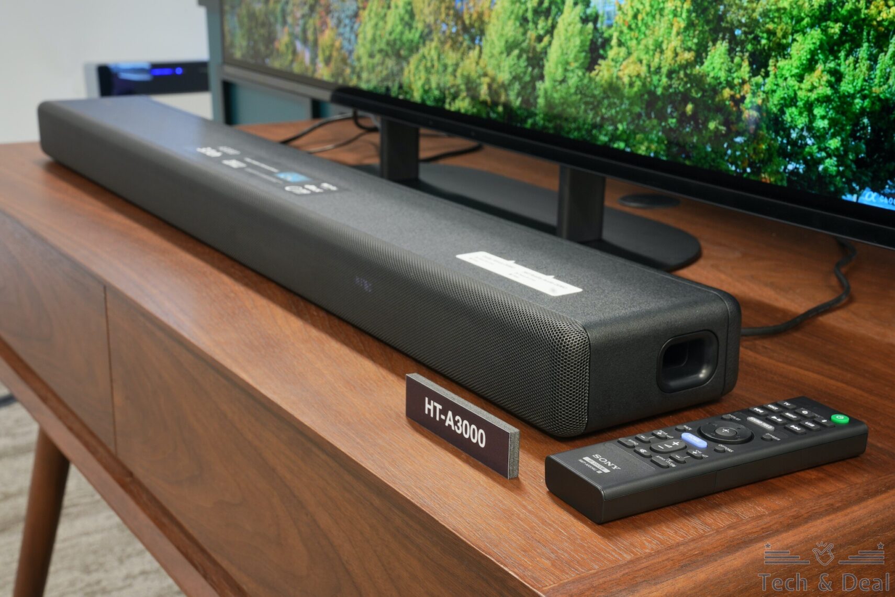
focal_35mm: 50
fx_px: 1243
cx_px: 448
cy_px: 298
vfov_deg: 27.0
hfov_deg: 39.6
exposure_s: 1/1.25
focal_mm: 50
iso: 400
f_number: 14
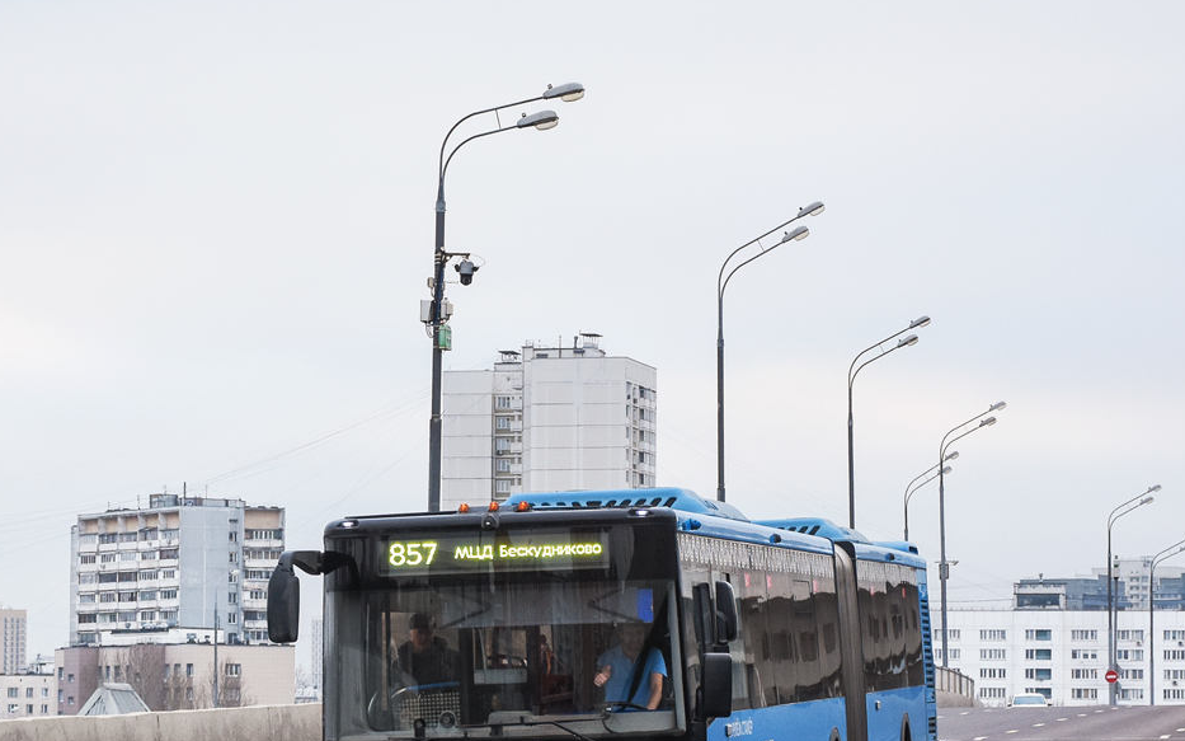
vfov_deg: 11.1
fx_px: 3811
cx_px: 519
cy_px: 496
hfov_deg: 17.7
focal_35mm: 118
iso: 500
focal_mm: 48
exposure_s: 1/250
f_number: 5.6
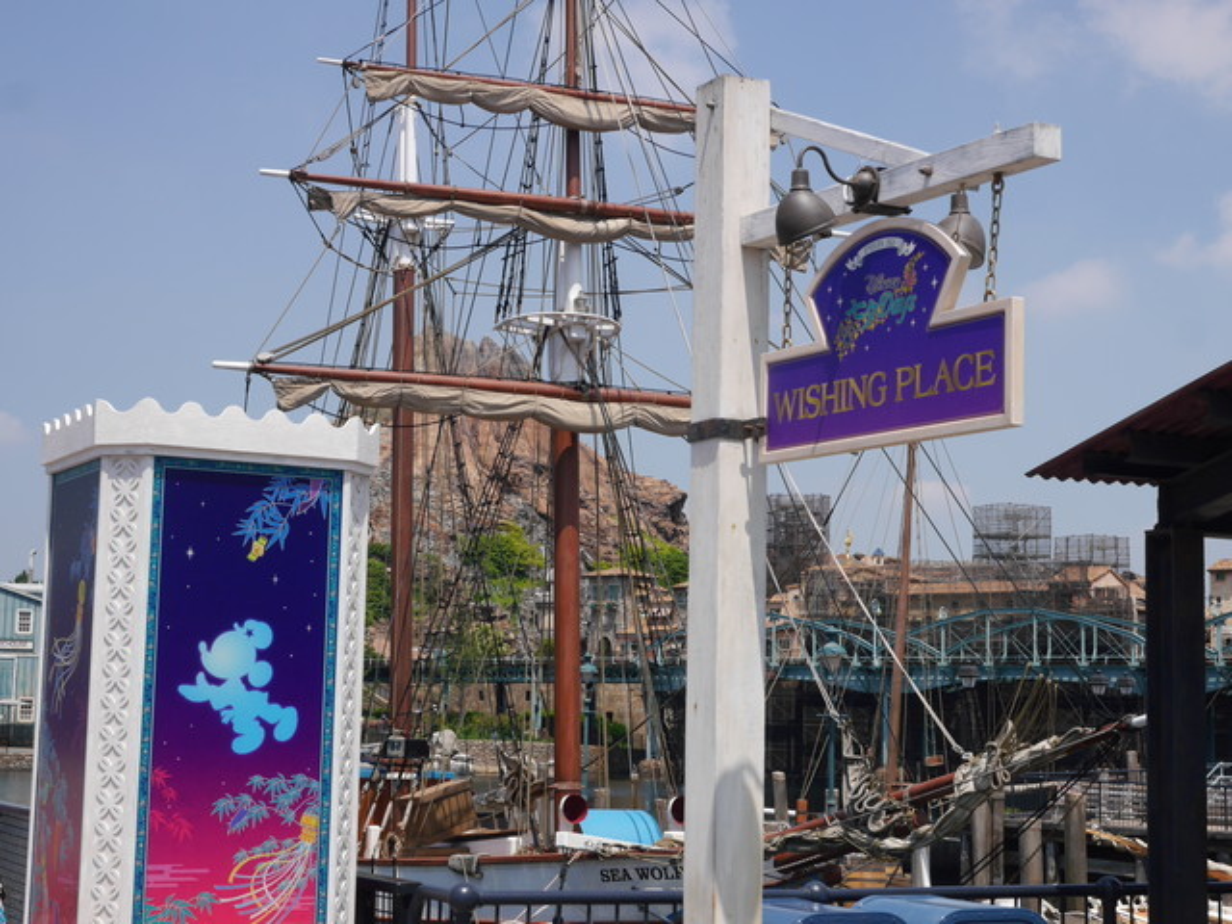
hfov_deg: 31.2
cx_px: 616
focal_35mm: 62
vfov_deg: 23.7
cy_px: 462
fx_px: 2207
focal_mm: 31
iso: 160
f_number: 10
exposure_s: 1/320
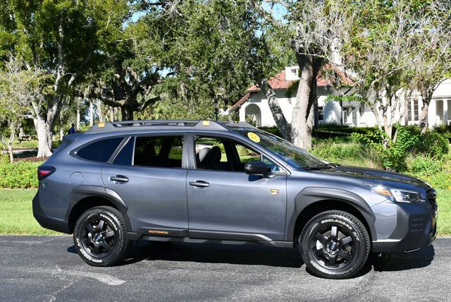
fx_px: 677
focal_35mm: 54
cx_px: 226
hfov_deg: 36.8
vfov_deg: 25.1
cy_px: 151
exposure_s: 1/250
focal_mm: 27
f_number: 8
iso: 140
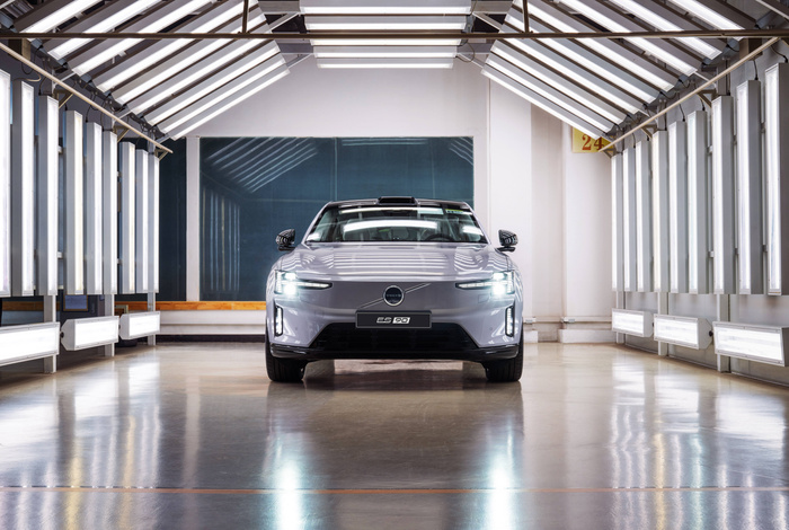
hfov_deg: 41.0
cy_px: 265
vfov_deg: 28.2
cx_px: 394
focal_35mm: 48
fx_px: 1054
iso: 64
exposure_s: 1/10
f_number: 11
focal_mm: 48
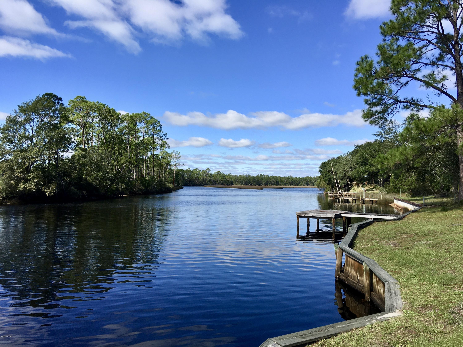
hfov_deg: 61.7
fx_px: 388
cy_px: 174
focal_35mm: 29
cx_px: 232
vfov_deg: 48.2
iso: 25
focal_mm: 4.15
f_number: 2.2
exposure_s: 1/1326
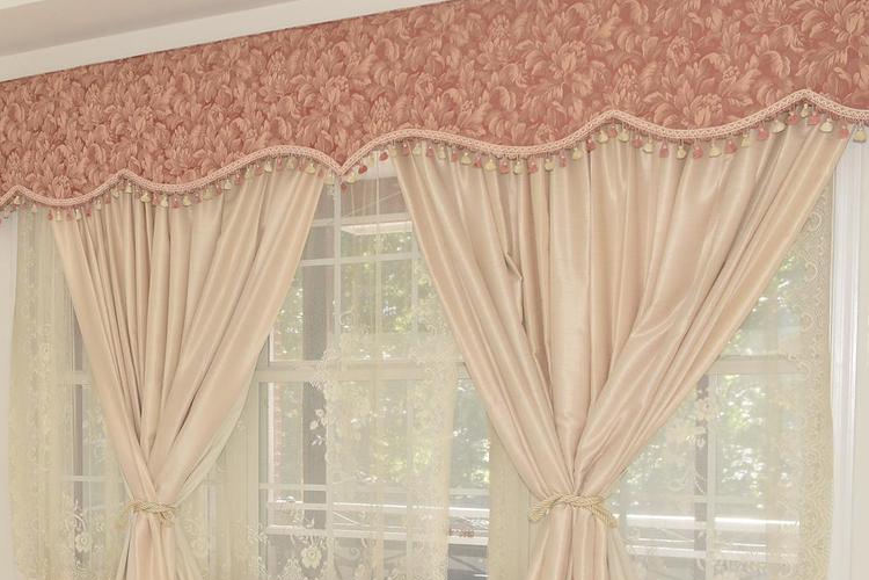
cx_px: 54
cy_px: 464
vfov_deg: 27.0
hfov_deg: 37.2
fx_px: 1182
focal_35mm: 49
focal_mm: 17
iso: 200
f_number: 5
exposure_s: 1/60
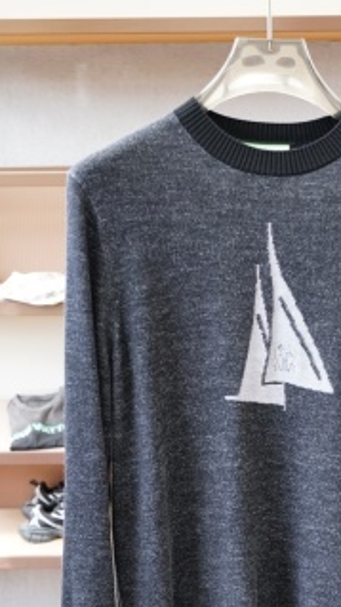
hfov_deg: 17.3
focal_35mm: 69
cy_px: 447
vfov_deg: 30.1
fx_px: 1111
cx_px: 268
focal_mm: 28
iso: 500
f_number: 4
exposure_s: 1/125
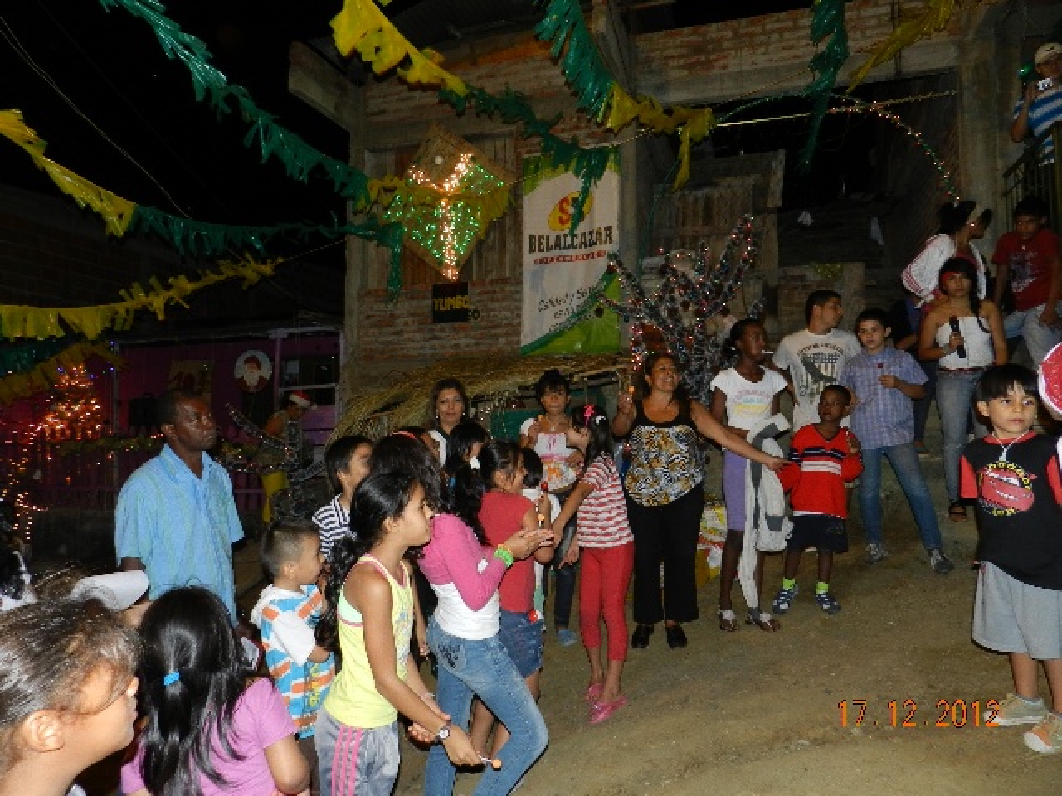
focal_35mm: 23
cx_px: 531
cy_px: 398
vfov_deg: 58.9
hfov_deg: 73.9
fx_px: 706
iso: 200
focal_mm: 4
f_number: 3.4
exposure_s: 1/30
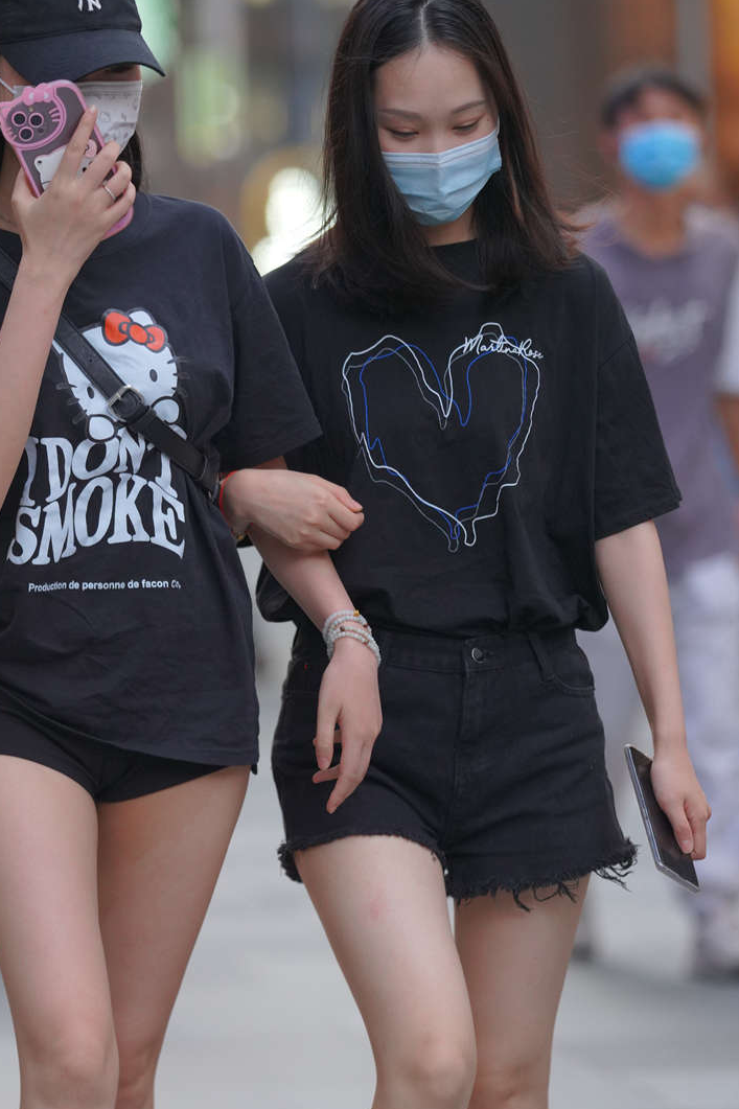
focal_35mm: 229
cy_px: 719
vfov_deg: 9.0
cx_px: 228
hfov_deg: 6.0
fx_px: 7053
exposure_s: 1/400
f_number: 2.5
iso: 1250
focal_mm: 135
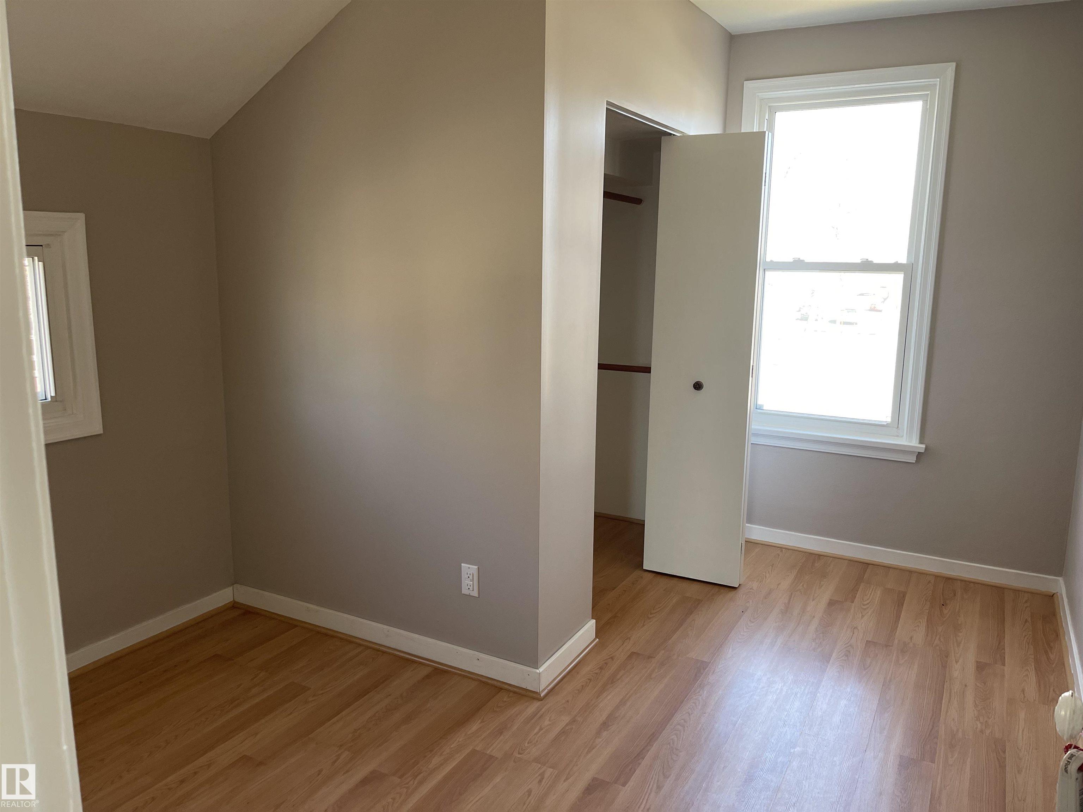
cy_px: 406
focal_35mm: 25
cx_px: 542
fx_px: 782
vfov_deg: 54.9
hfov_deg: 69.4
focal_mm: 5.1
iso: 125
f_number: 1.6
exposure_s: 1/119
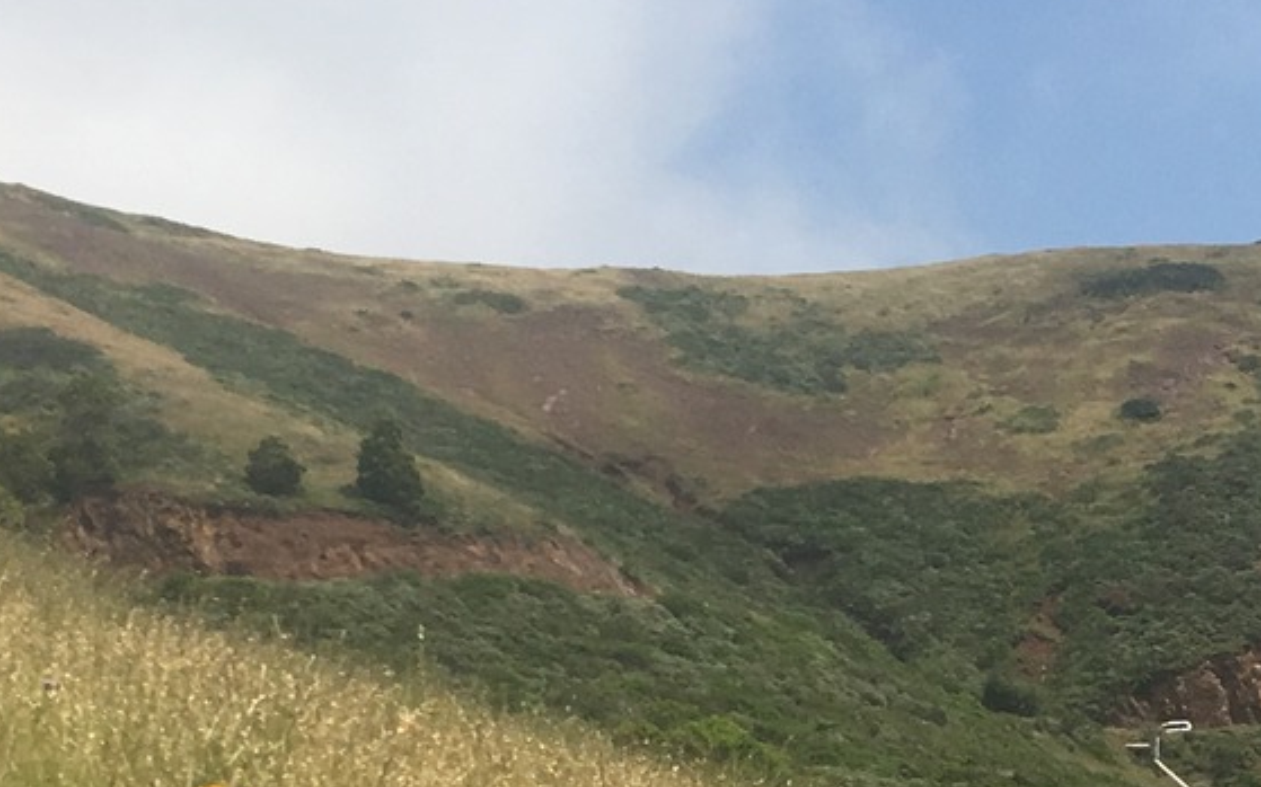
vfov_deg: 11.6
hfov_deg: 18.4
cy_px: 954
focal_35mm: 110
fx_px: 3779
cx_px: 1286
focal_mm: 4.15
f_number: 2.2
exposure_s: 1/2849
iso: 25
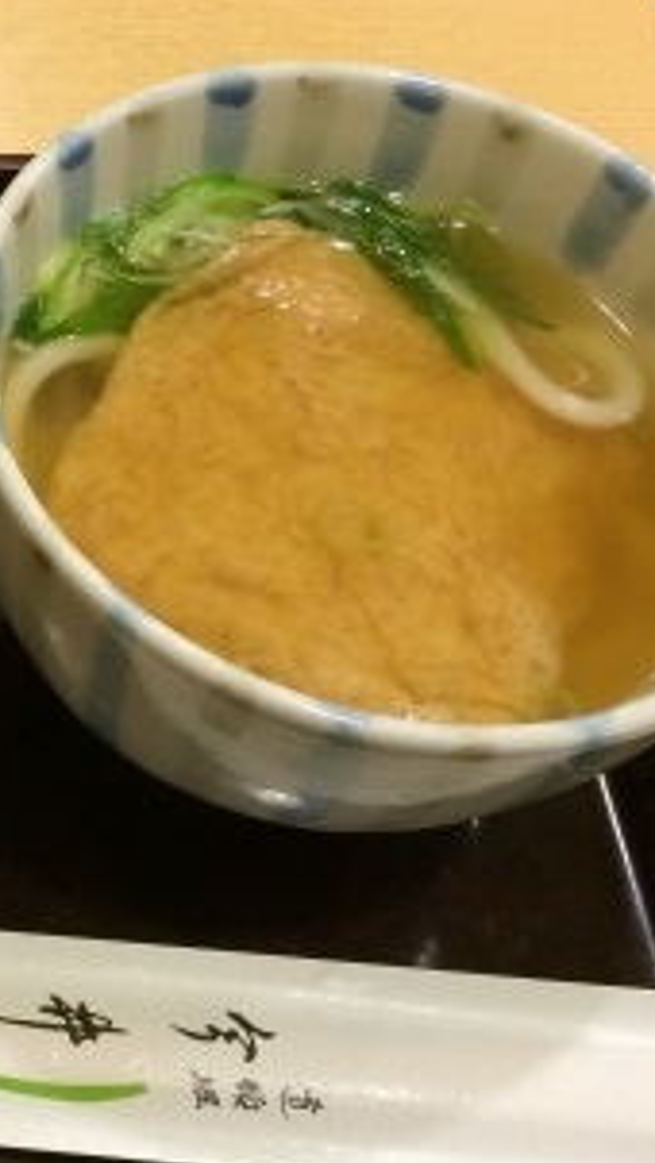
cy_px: 539
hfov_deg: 16.9
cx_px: -304
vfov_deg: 32.3
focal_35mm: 65
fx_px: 2006
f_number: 2.2
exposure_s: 1/30
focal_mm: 4.12
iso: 125
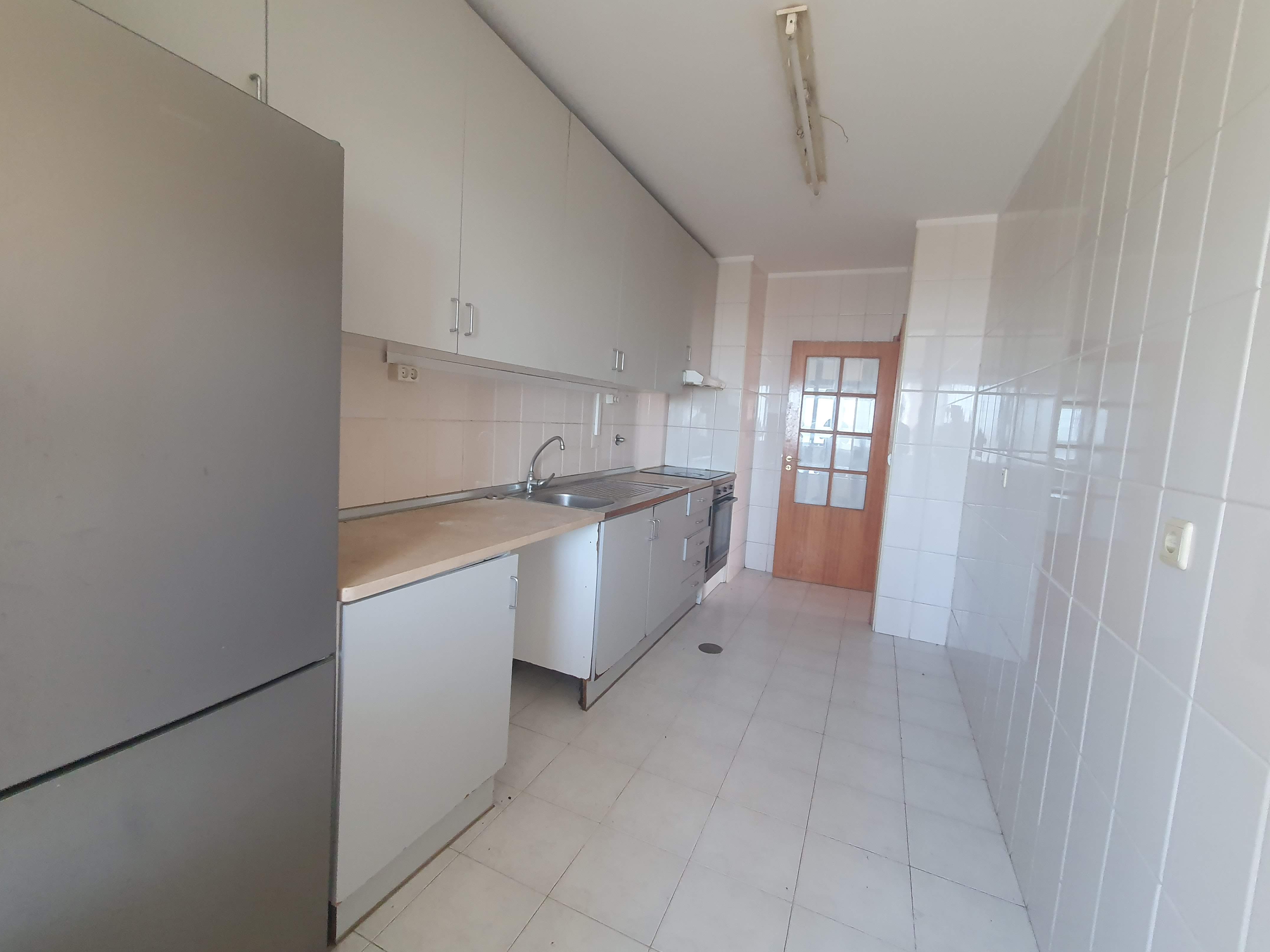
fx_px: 514
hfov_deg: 102.1
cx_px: 630
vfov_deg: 85.6
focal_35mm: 14
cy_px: 460
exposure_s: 1/50
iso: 320
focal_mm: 1.8
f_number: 2.2
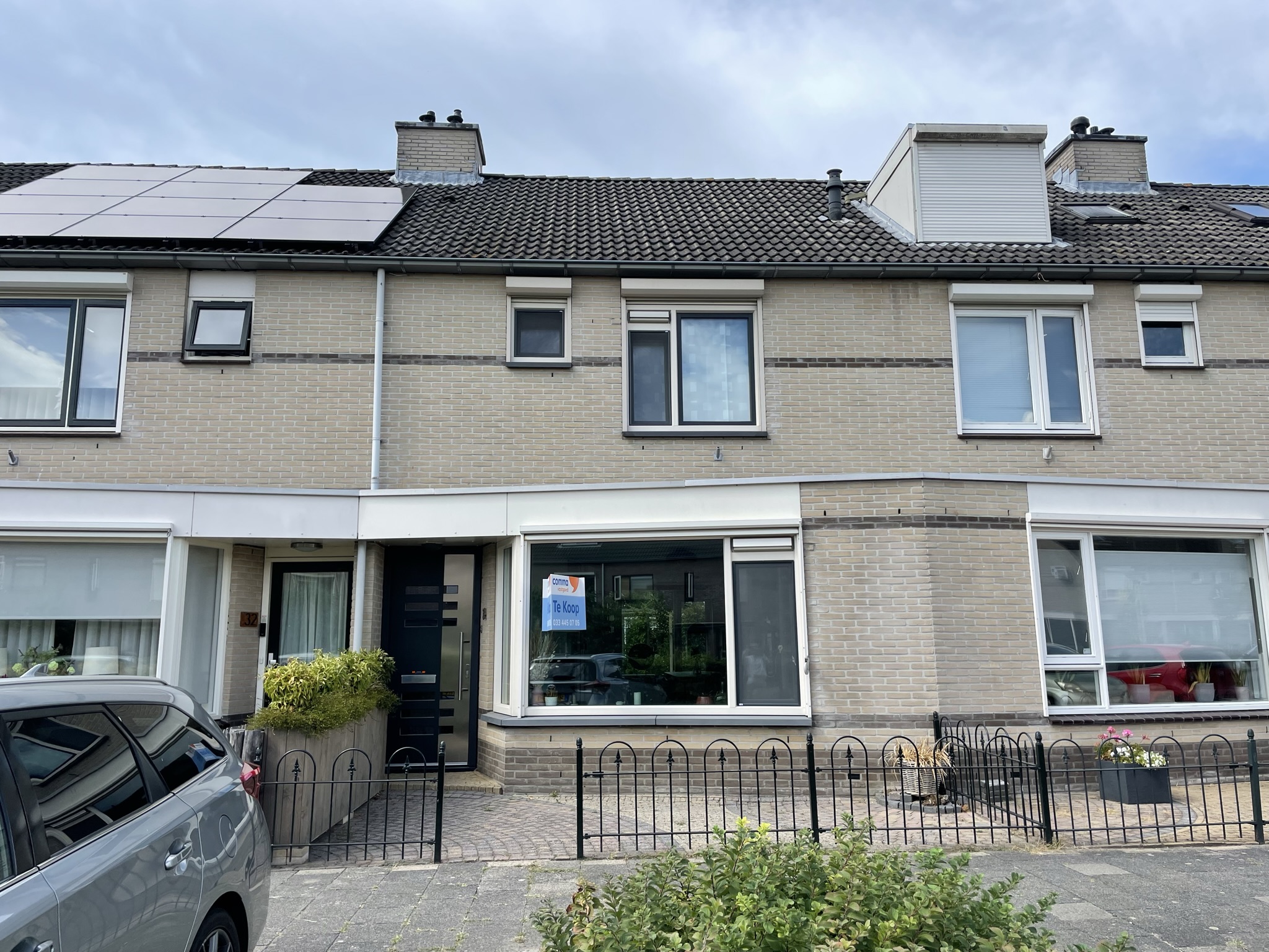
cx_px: 634
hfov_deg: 67.3
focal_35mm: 26
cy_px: 476
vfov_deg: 53.1
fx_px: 953
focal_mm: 4.2
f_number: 1.6
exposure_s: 1/2053
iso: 32
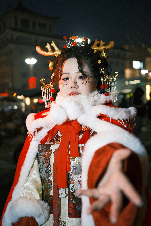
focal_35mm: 35
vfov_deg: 54.4
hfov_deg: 37.9
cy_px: 113
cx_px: 76
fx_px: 220
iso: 640
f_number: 1.4
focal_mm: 23
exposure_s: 1/125
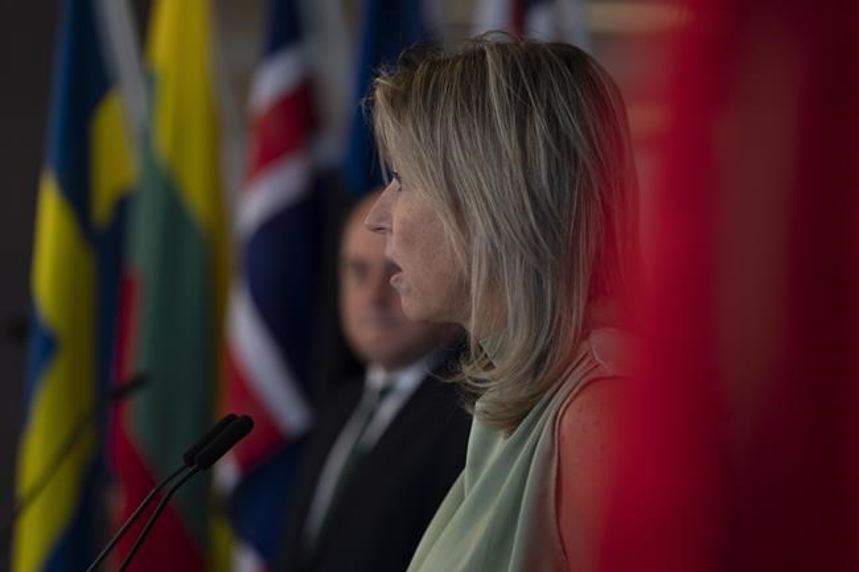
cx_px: 430
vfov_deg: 13.3
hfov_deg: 19.8
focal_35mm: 103
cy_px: 286
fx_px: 2457
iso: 500
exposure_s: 1/200
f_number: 2.8
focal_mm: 103
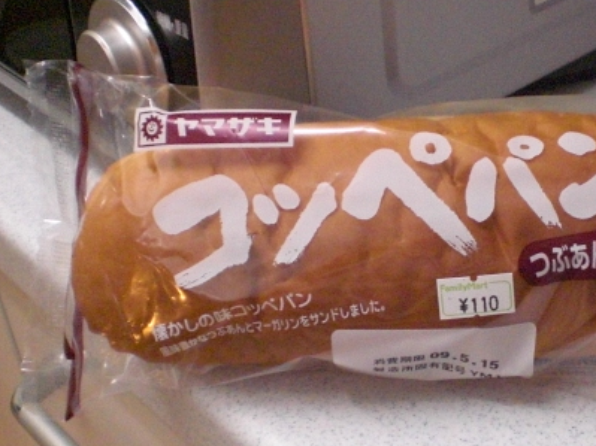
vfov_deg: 24.0
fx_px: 1050
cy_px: 264
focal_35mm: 61
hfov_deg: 31.2
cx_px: 441
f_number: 3.1
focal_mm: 6.3
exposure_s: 1/60
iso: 800
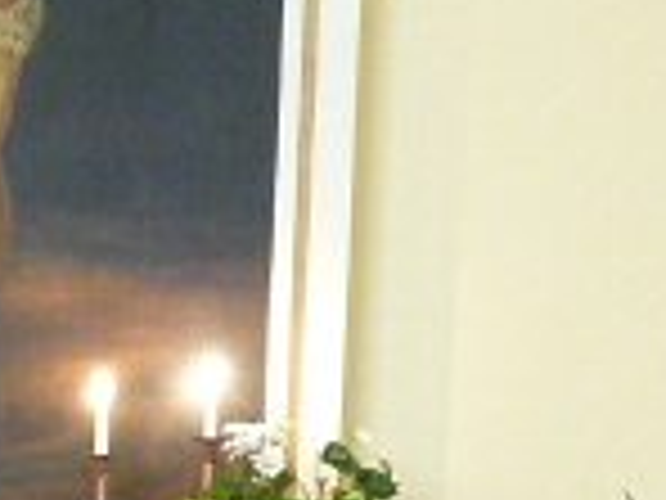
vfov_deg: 9.4
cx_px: 0
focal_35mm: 151
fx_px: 2905
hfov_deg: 12.9
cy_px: 905
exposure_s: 1/30
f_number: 2.8
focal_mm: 4.8
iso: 400
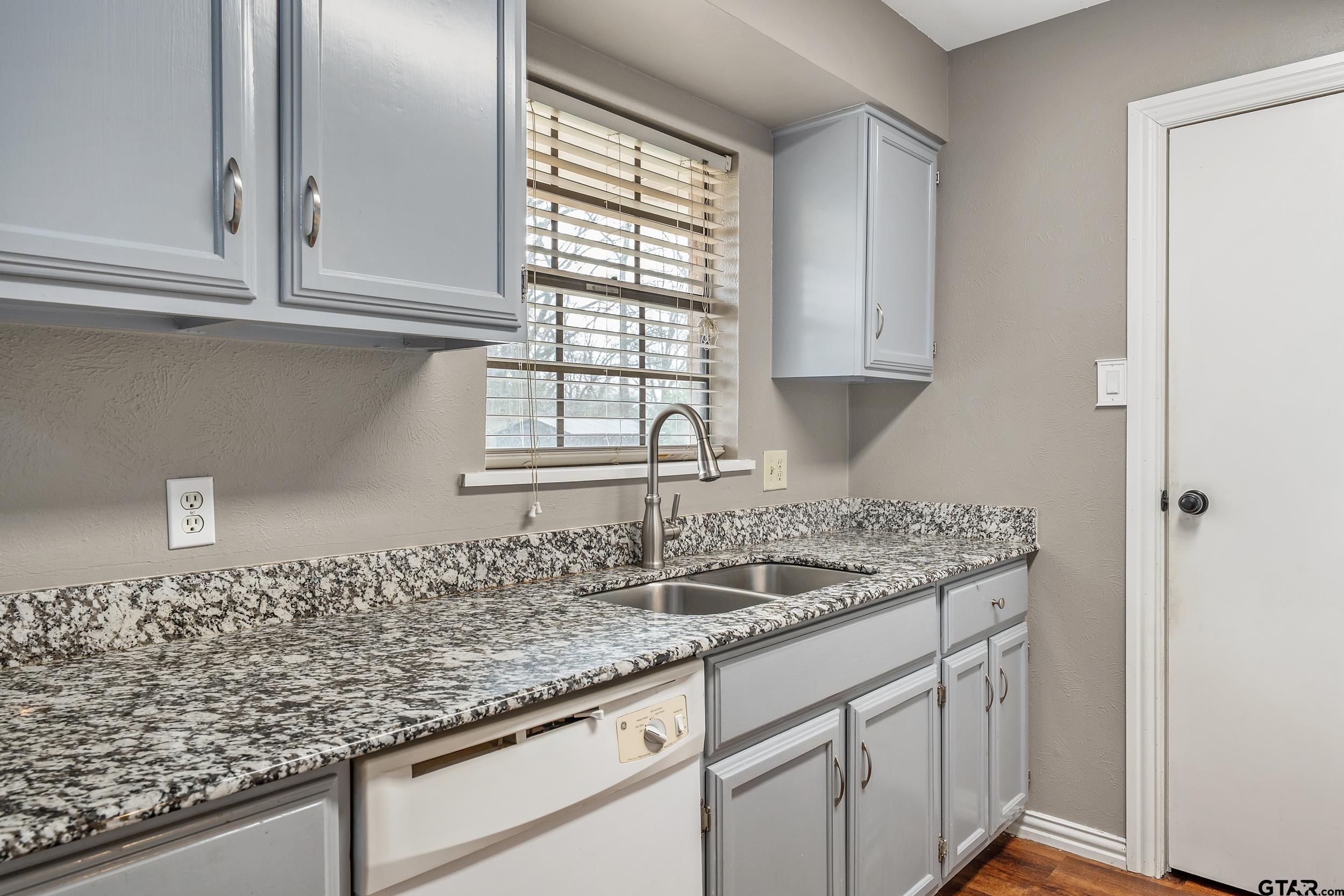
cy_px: 448
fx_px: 821
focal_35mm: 22
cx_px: 672
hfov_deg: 78.6
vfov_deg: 57.2
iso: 800
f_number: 8
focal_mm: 22
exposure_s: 1/20
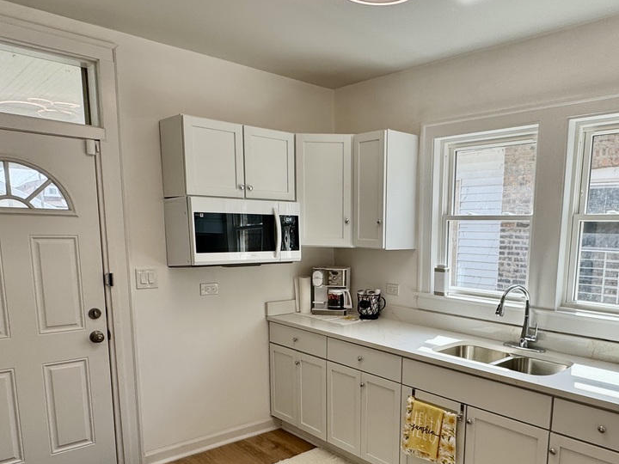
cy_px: 317
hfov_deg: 62.4
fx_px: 501
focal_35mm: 28
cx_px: 392
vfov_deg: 48.7
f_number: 2.2
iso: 40
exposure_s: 1/299
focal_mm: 2.22
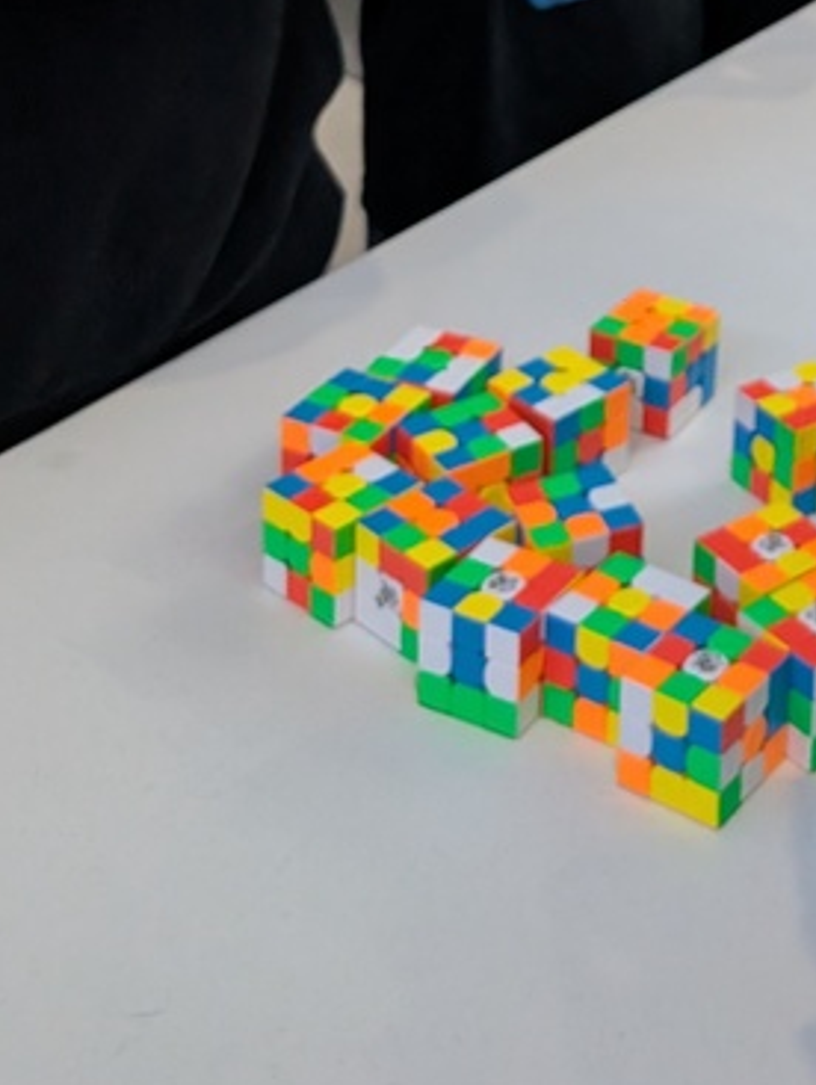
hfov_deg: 20.5
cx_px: 986
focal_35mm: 67
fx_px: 2102
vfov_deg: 24.9
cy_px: -340
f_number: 1.68
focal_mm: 6.9
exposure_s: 1/138
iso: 951
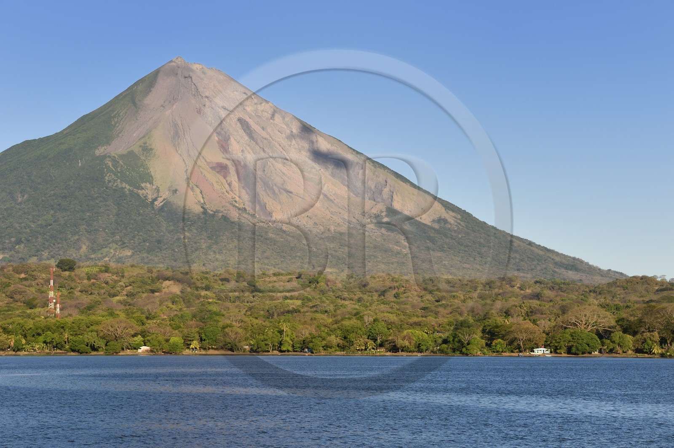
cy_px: 224
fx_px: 1833
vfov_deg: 13.9
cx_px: 337
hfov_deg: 20.8
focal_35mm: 98
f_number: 10
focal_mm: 98
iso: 200
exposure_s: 1/400
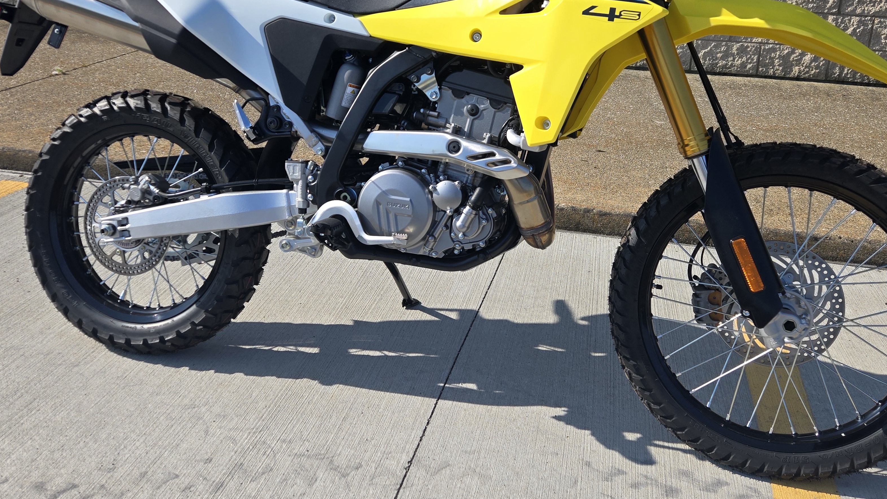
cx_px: 489
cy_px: 140
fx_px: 753
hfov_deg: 60.9
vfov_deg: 36.0
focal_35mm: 32
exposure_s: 1/2921
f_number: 1.8
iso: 40
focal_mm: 5.4
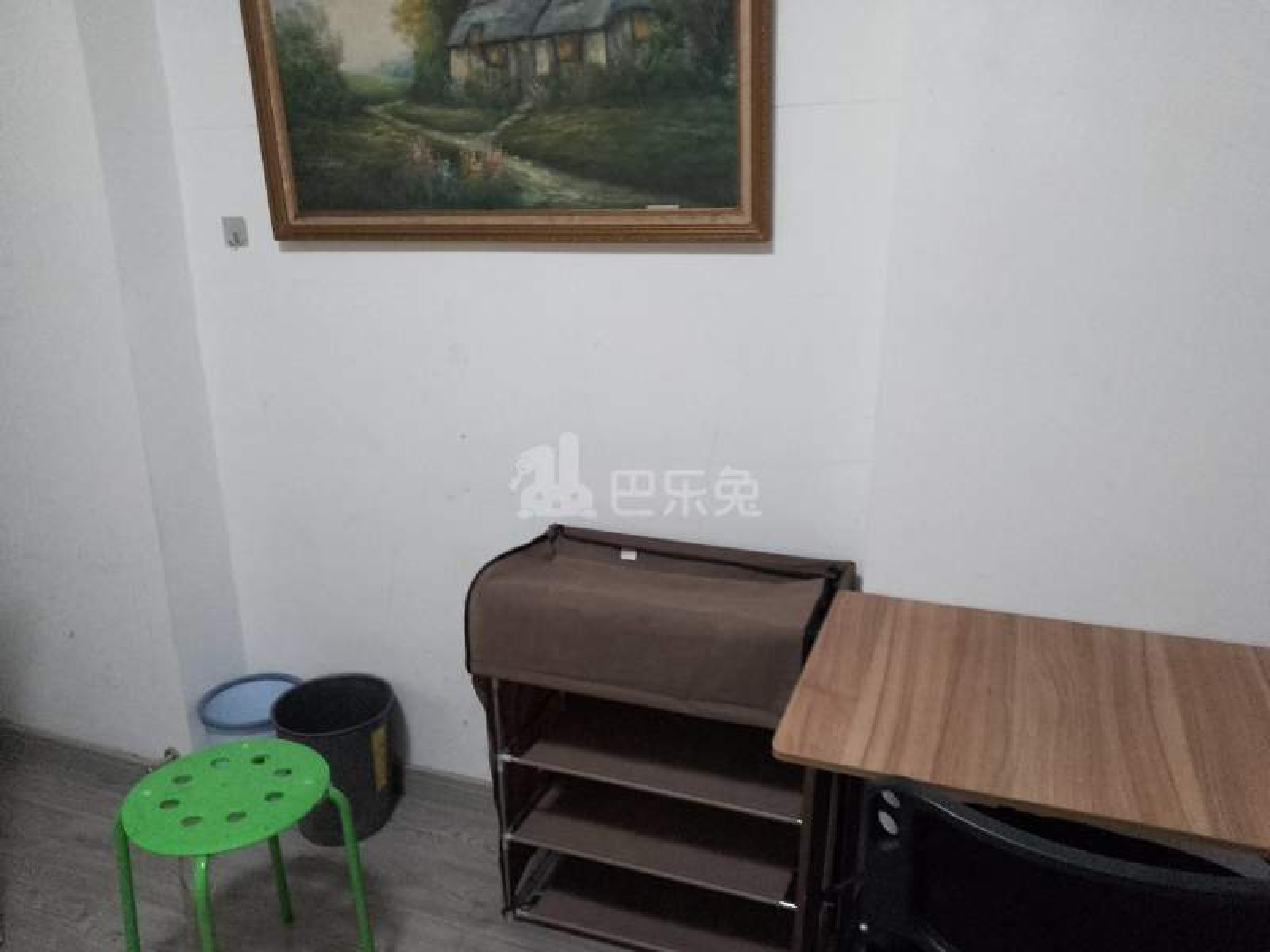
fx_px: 991
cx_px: 635
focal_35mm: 27
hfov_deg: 65.3
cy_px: 476
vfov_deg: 51.4
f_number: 1.8
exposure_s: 1/20
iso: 640
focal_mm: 3.69
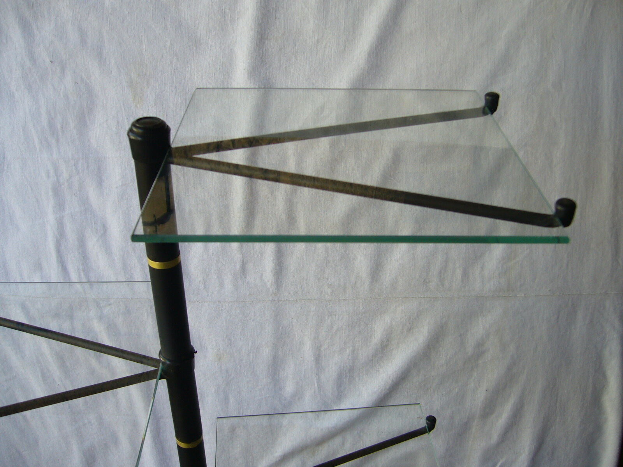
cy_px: 234
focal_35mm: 35
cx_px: 312
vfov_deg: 40.7
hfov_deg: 52.6
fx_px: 630
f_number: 2.8
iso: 80
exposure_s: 1/80
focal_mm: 5.8
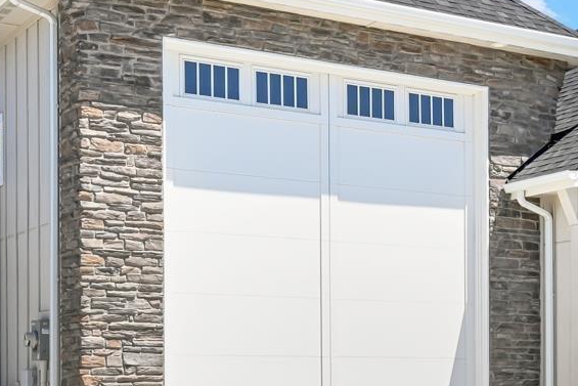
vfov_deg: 15.9
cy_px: 415
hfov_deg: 23.3
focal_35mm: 84
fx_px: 1349
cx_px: 565
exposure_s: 1/250
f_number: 8
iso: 200
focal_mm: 19
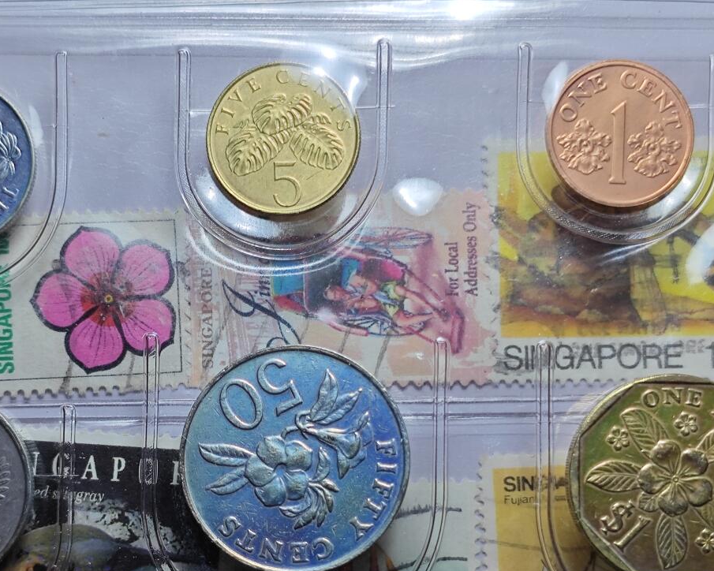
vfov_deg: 20.6
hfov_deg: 25.6
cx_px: 271
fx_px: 1564
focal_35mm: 74
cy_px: 388
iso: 50
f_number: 1.6
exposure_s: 1/100
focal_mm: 5.84
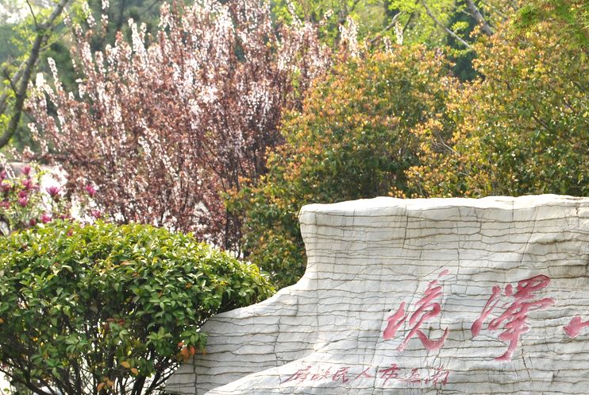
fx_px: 1950
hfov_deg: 17.0
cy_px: 340
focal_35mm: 119
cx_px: 507
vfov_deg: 11.5
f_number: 10
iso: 200
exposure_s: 1/200
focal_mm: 46
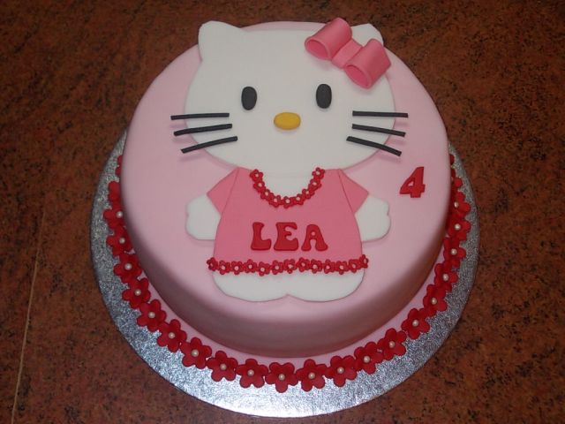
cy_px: 212
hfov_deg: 37.5
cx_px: 282
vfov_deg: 28.6
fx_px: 832
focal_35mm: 51
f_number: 3.6
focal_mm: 7.2
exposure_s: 1/30
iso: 200
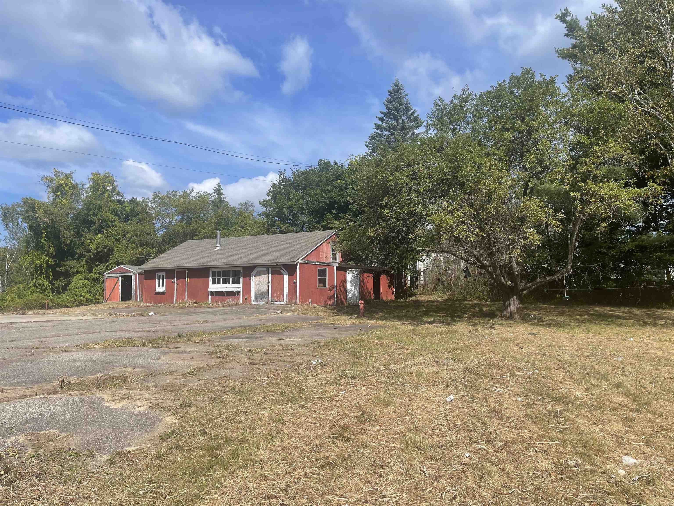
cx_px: 337
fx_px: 487
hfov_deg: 69.4
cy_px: 253
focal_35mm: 25
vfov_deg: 54.9
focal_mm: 5.1
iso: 32
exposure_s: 1/3257
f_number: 1.6
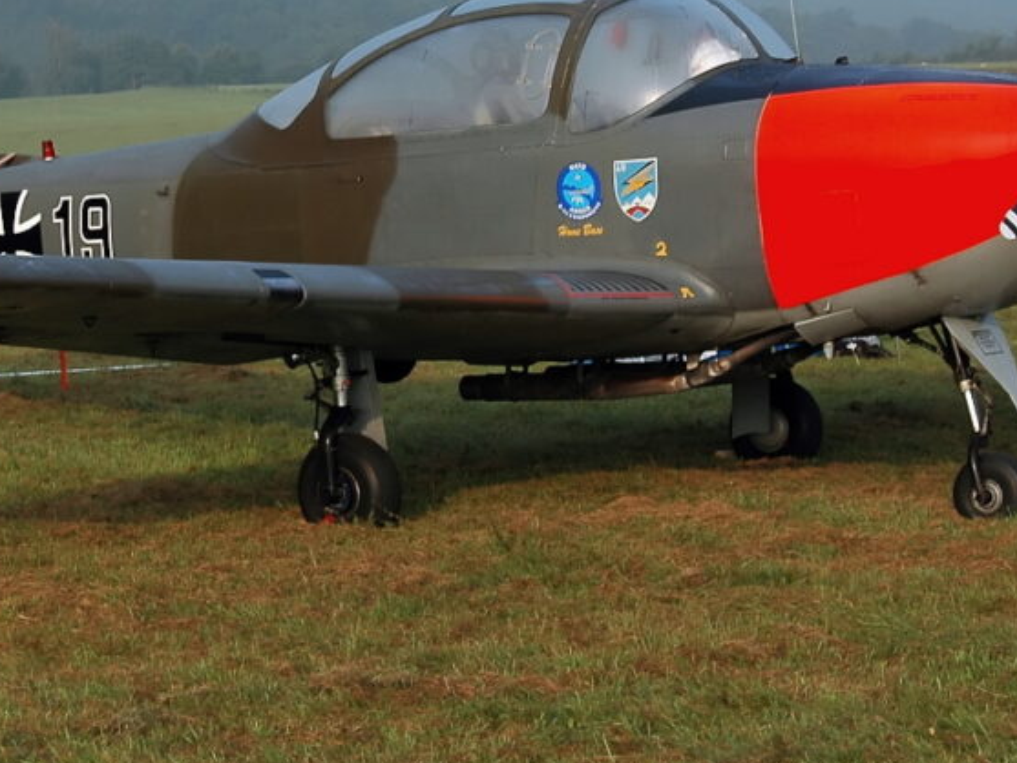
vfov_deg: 13.9
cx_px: 352
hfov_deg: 18.5
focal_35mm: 106
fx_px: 3115
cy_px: 228
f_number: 8
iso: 200
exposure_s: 1/80
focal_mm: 40
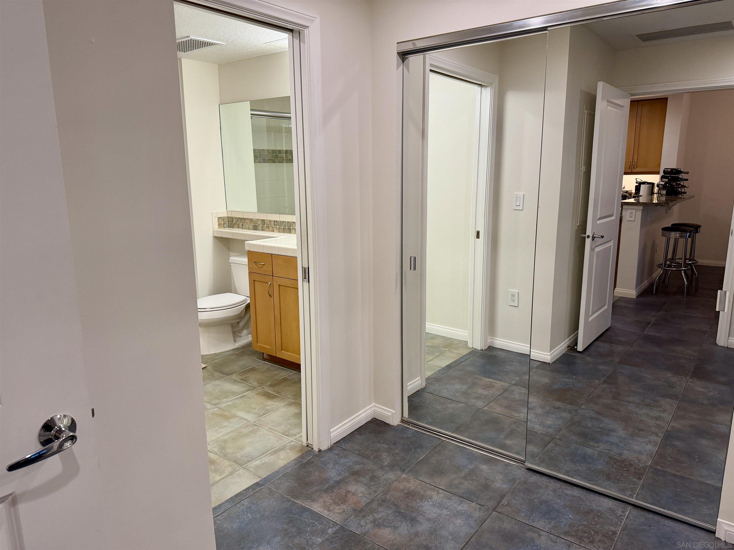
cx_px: 367
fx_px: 509
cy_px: 275
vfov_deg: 56.8
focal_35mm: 24
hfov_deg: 71.6
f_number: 1.78
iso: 200
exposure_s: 1/120
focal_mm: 6.76
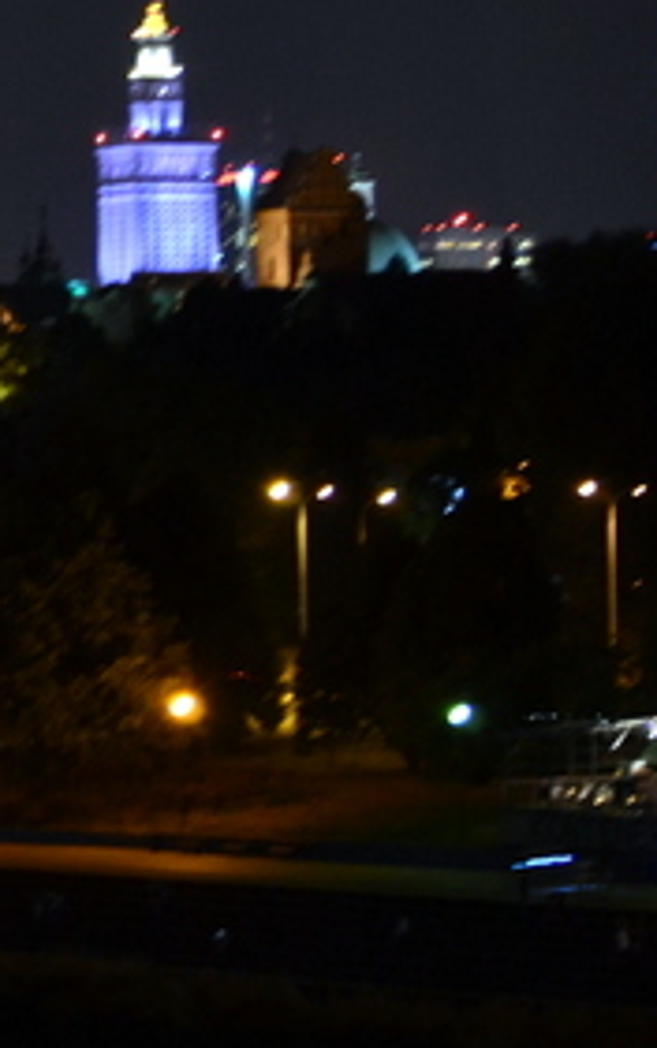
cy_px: 302
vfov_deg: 8.7
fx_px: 6849
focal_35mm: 239
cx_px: -676
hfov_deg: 5.4
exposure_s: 1/1.6
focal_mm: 55
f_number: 4.5
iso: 800
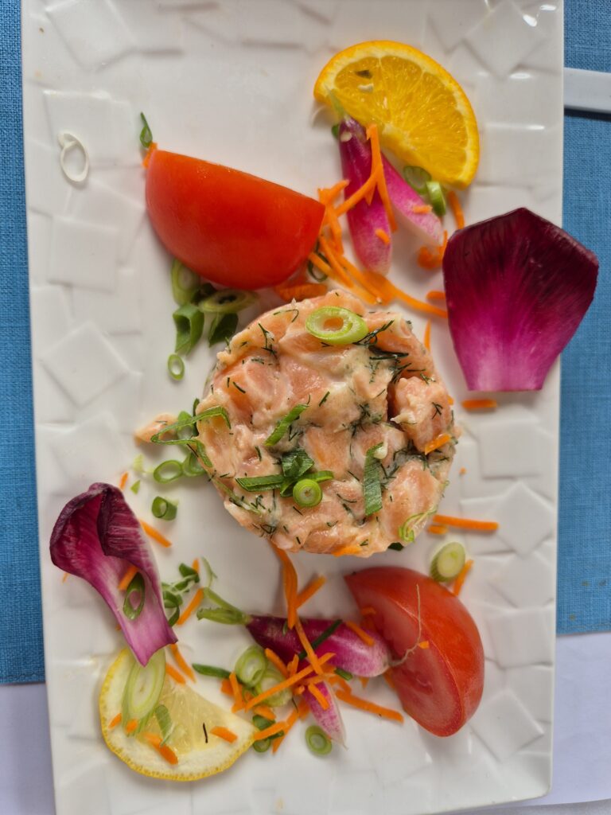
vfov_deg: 73.9
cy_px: 408
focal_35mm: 23
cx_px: 306
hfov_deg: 58.9
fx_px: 541
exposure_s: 1/195
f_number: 1.8
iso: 25
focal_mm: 5.4
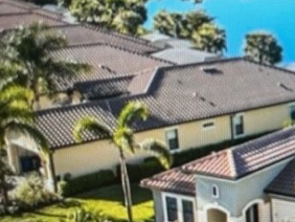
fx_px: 503
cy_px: 124
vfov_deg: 24.8
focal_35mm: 59
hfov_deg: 30.1
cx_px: 305
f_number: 1.6
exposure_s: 1/60
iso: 80
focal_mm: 5.1
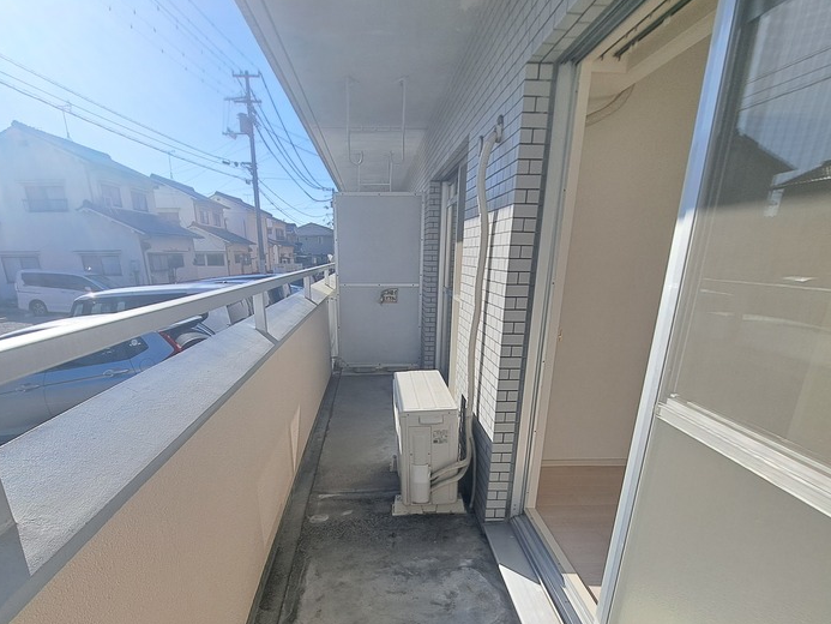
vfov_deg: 69.1
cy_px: 428
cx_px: 390
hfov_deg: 87.6
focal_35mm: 18
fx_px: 432
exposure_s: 1/1203
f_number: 2.2
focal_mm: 1.74
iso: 50
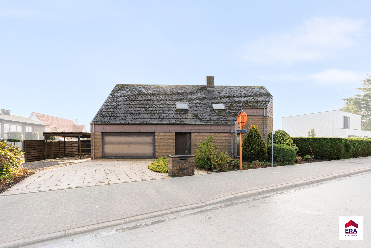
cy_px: 124
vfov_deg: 72.1
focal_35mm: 16
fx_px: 170
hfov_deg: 95.0
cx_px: 186
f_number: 8
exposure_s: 1/100
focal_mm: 16.5
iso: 200
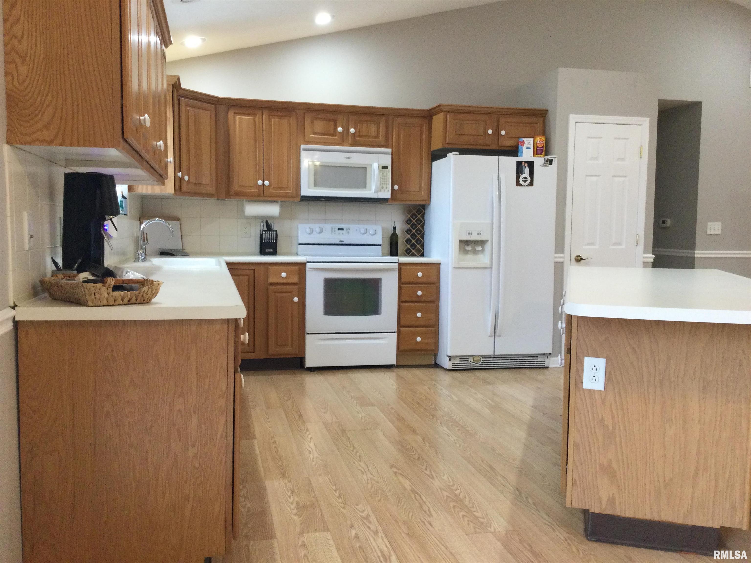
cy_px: 282
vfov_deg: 45.4
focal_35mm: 31
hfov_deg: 58.4
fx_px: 673
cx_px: 376
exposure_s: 1/30
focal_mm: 3.3
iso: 100
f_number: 2.4
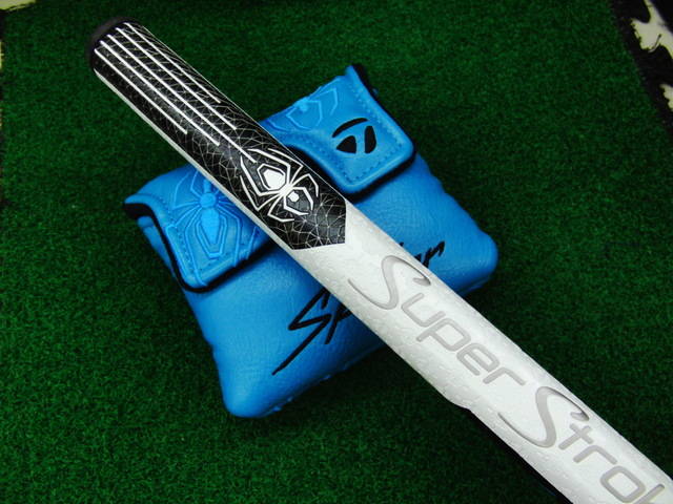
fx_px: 719
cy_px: 252
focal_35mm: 37
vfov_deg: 38.7
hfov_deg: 50.1
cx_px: 336
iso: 250
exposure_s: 1/80
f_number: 3.6
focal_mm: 6.42
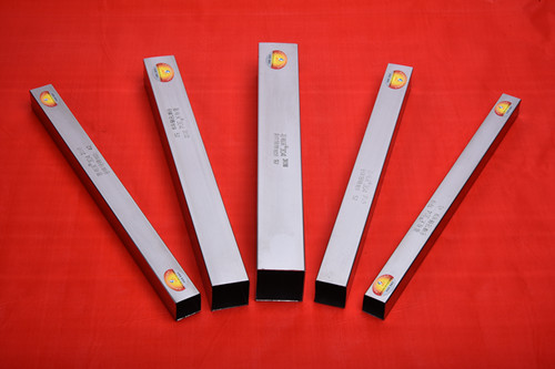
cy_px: 184
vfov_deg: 17.1
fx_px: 1233
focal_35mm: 80
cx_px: 278
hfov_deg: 25.4
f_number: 29
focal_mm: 80
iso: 160
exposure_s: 1/160
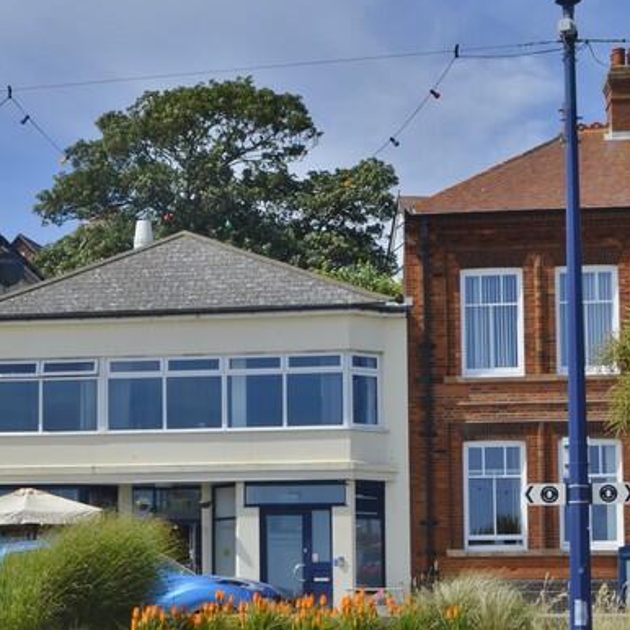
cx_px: 77
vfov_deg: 21.2
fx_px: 1668
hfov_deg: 21.0
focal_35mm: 81
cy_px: 480
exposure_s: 1/320
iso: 100
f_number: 9
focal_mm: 24
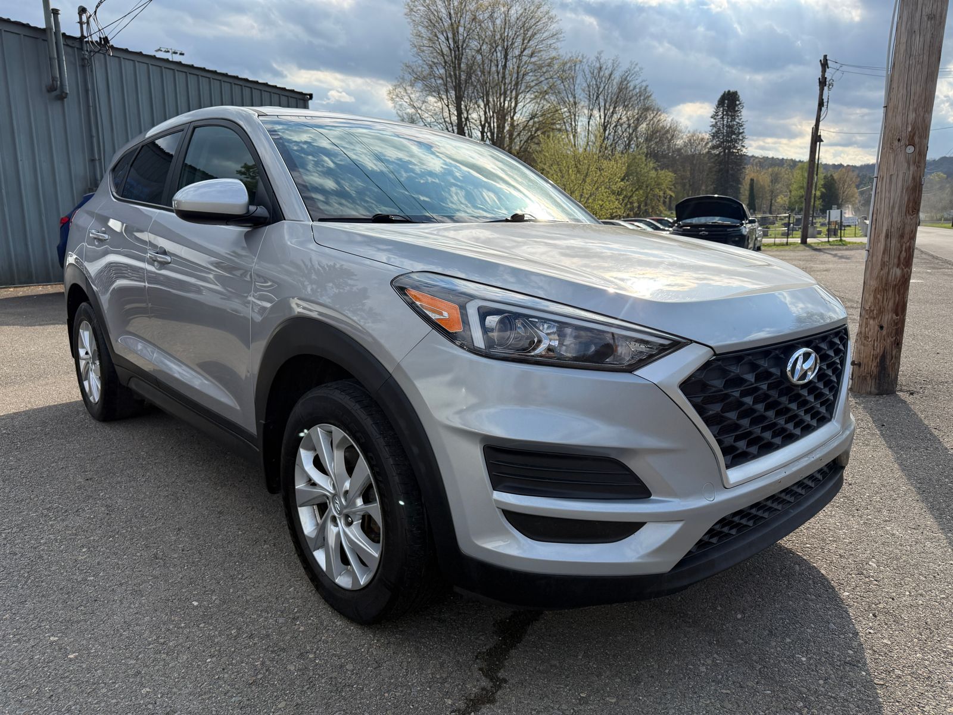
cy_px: 358
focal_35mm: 24
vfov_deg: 56.8
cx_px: 476
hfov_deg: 71.6
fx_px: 661
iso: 100
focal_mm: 6.76
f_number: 1.78
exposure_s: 1/4405
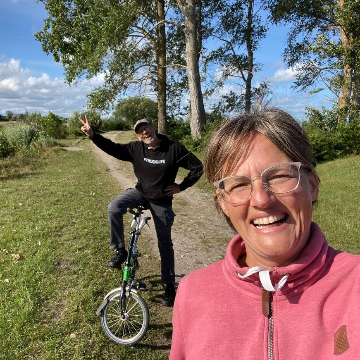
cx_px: 137
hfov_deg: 56.7
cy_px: 177
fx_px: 329
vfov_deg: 57.3
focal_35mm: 28
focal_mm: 2.71
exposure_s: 1/1148
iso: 25
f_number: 2.2
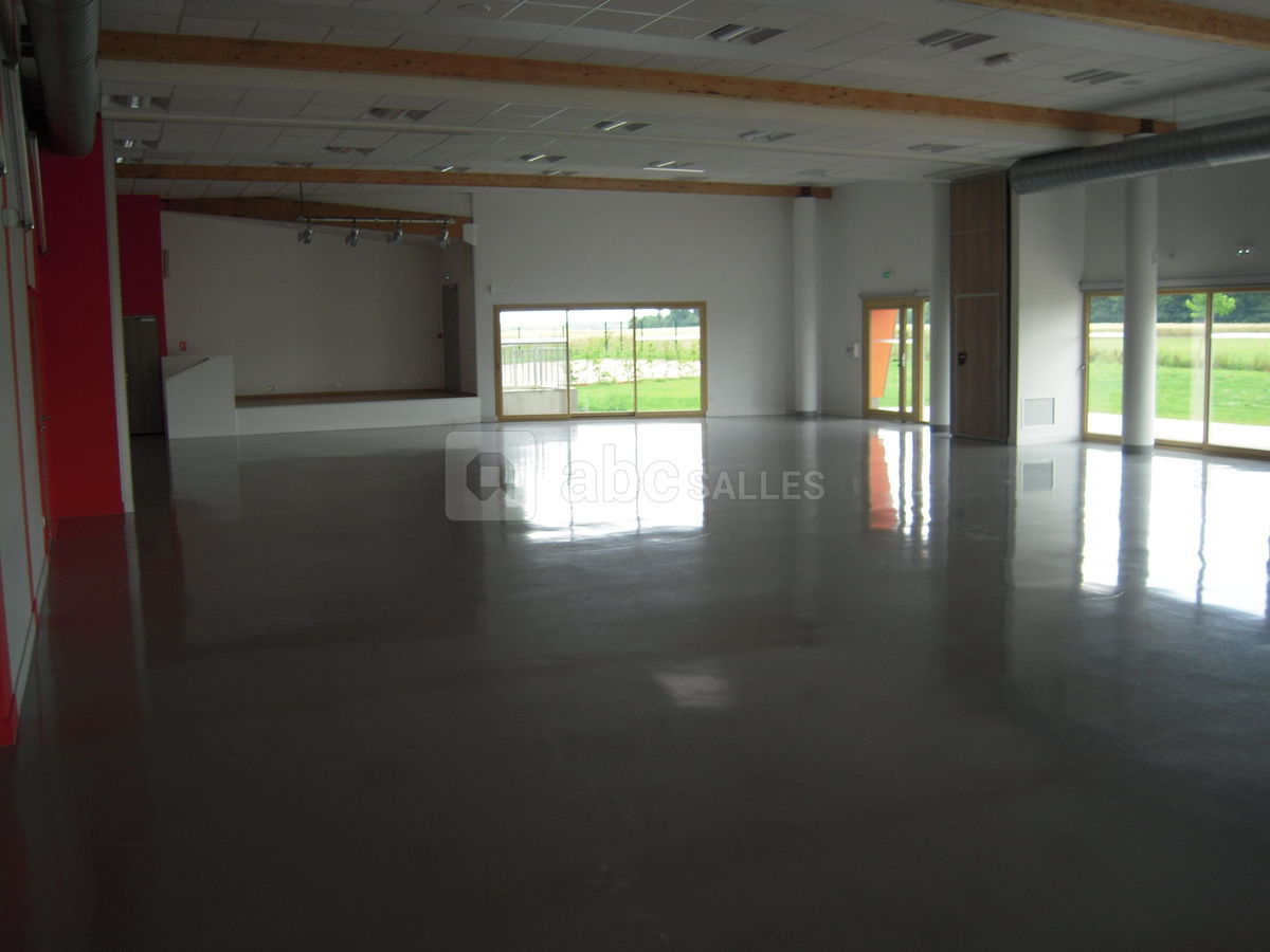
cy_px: 476
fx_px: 1137
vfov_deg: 45.4
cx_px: 635
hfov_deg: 58.4
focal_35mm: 31
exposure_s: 1/100
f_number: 2.8
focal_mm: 5.6
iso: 100
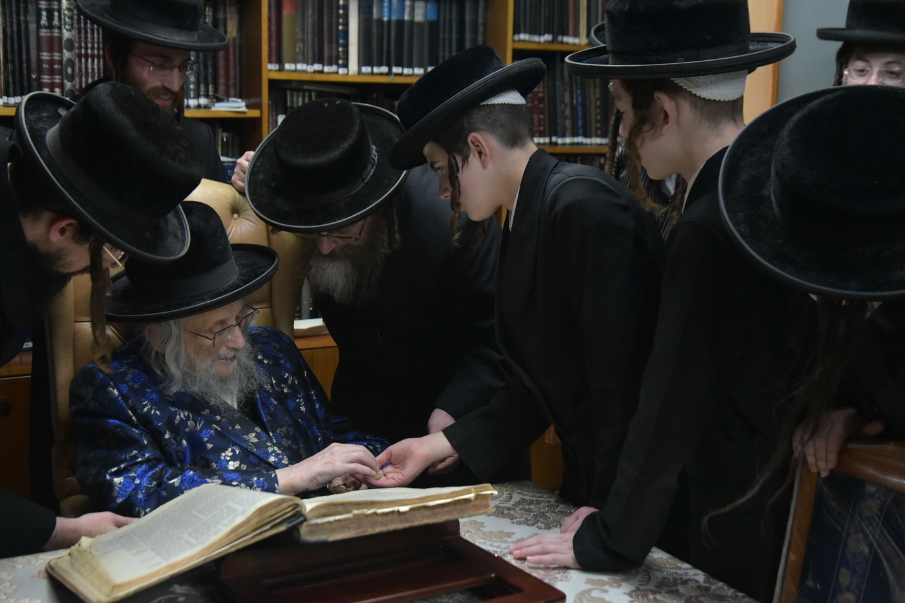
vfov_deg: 29.2
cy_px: 302
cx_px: 452
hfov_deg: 42.7
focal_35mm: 46
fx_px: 1156
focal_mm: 46
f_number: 5.6
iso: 3200
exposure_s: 1/200
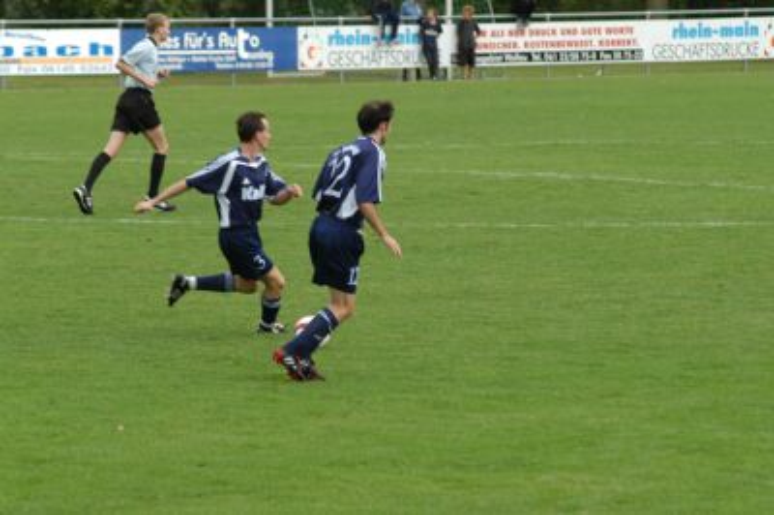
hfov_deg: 6.9
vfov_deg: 4.6
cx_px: 387
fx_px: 6445
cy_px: 258
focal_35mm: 300
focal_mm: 200
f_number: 5
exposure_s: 1/400
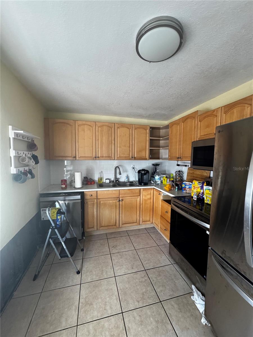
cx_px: 126
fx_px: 136
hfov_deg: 85.7
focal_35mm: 14
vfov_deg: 102.1
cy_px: 168
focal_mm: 2.22
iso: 320
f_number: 2.2
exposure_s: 1/72
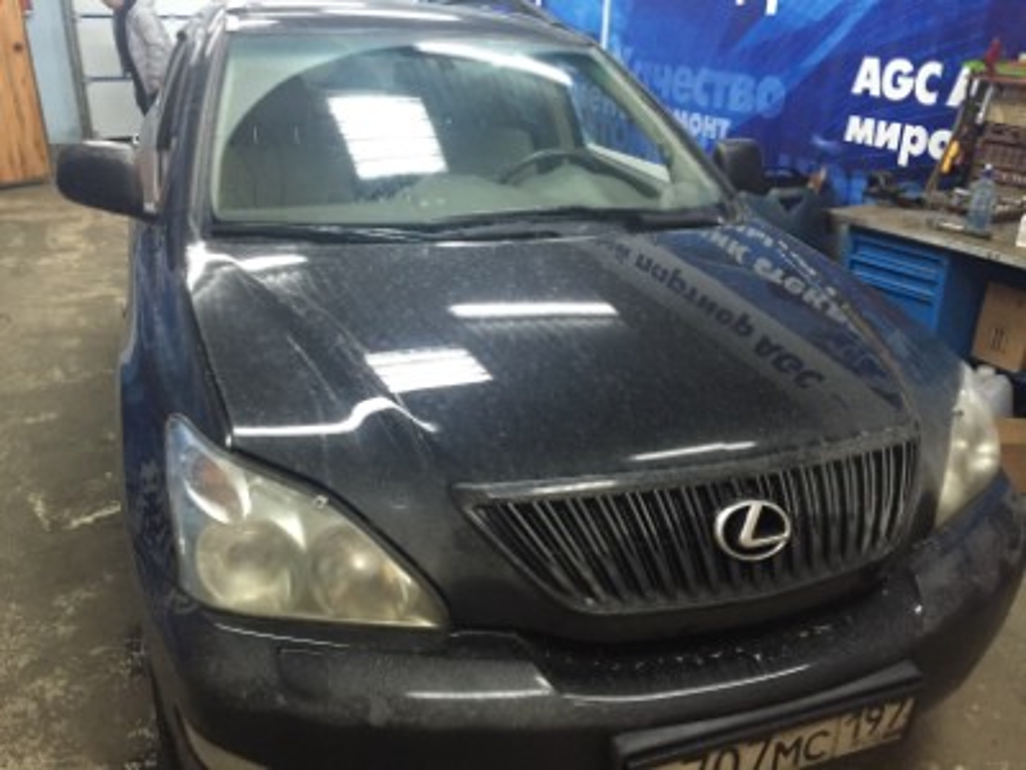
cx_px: 513
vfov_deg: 48.2
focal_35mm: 29
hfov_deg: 61.7
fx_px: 860
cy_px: 385
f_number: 2.2
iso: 250
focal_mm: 4.15
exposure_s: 1/25
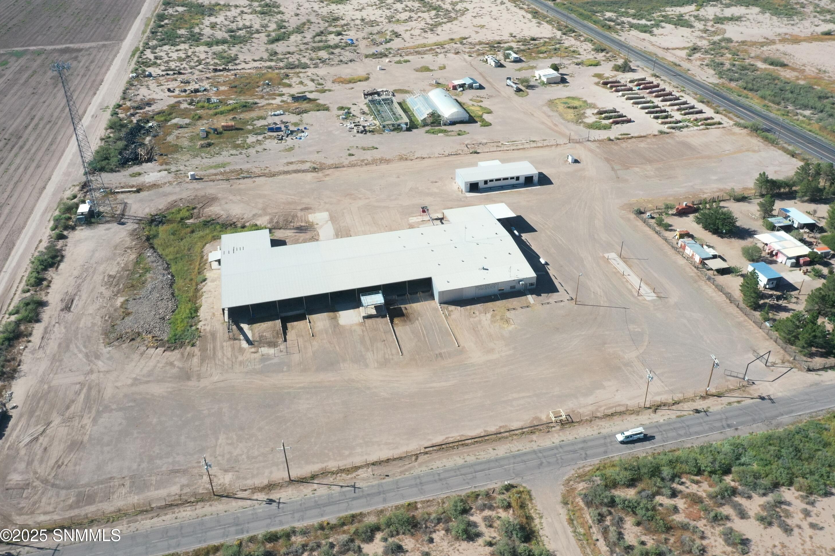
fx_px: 673
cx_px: 431
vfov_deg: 45.0
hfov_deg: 63.6
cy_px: 274
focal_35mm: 29
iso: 800
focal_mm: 10.26
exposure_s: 1/1250
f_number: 7.1
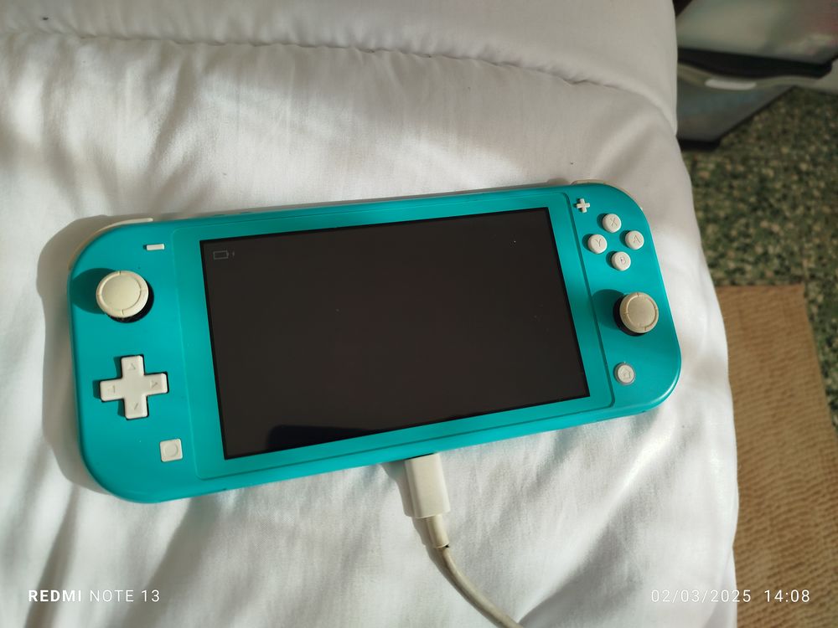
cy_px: 314
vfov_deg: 56.8
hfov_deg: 71.6
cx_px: 419
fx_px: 581
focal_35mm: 24
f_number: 1.7
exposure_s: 1/194
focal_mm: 5.31
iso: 50
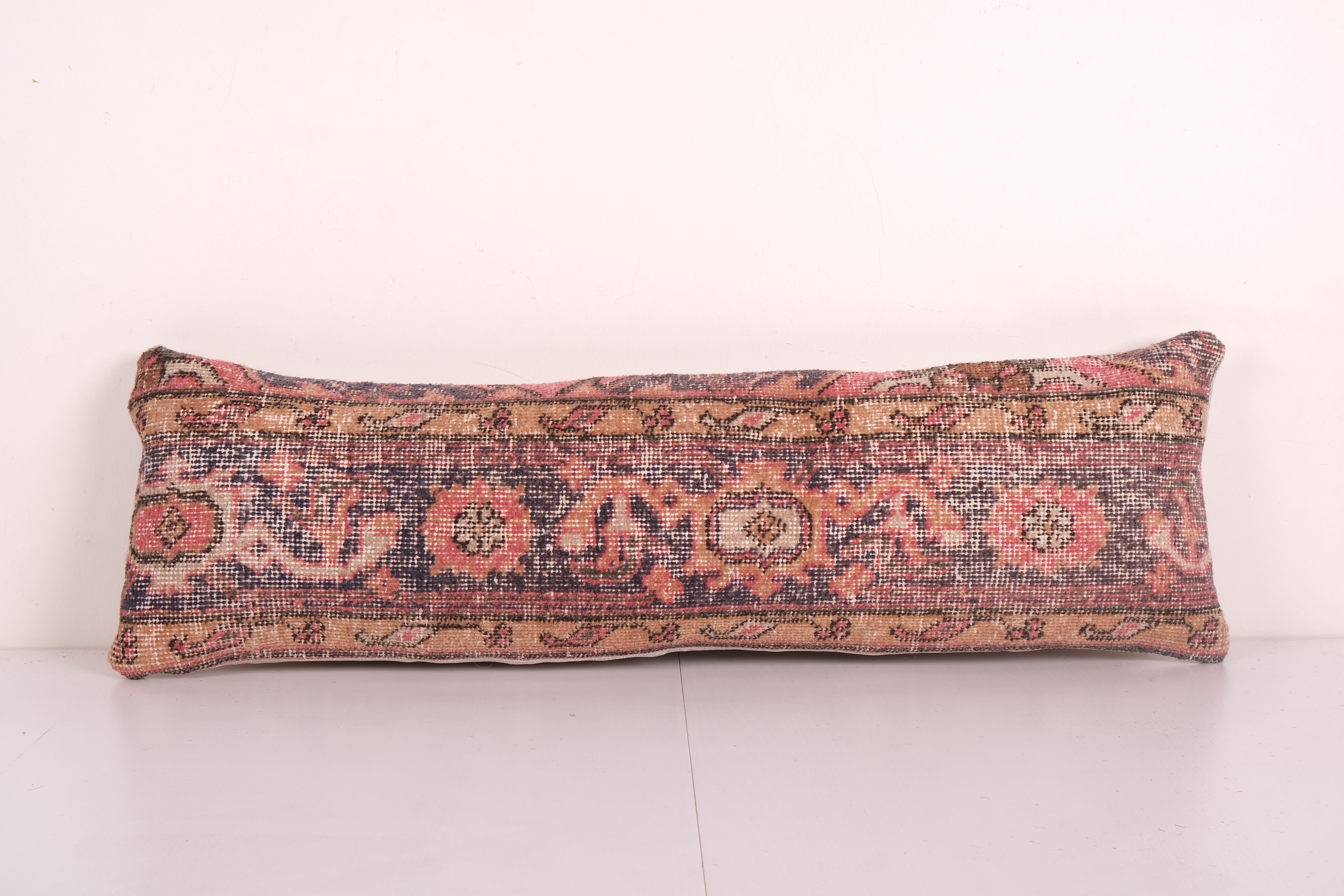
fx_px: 2091
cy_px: 448
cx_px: 672
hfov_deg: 35.6
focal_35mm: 56
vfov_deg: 24.2
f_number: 11
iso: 80
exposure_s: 1/160
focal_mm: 37.4
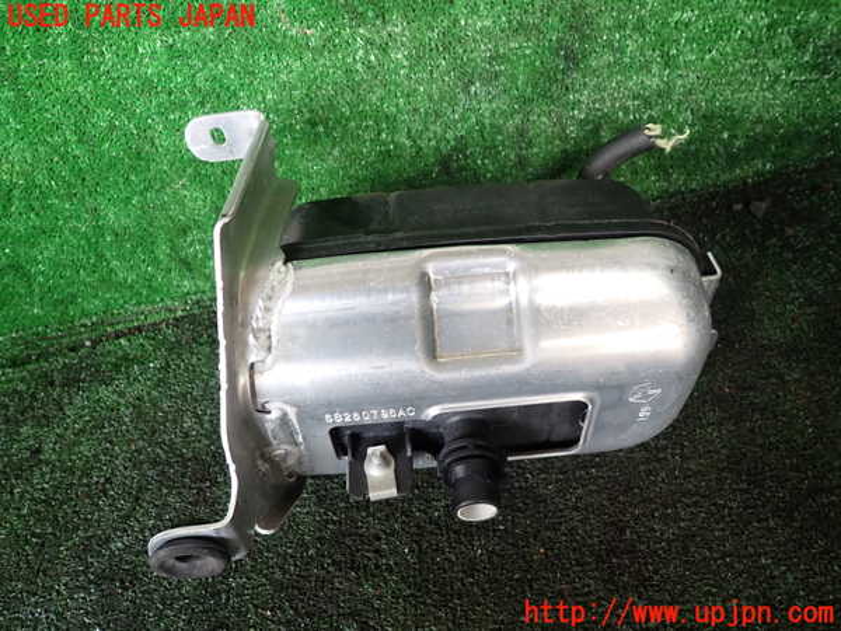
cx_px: 420
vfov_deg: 54.9
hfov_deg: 69.4
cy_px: 316
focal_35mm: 25
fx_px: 607
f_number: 2
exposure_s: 1/60
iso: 125
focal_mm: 4.5
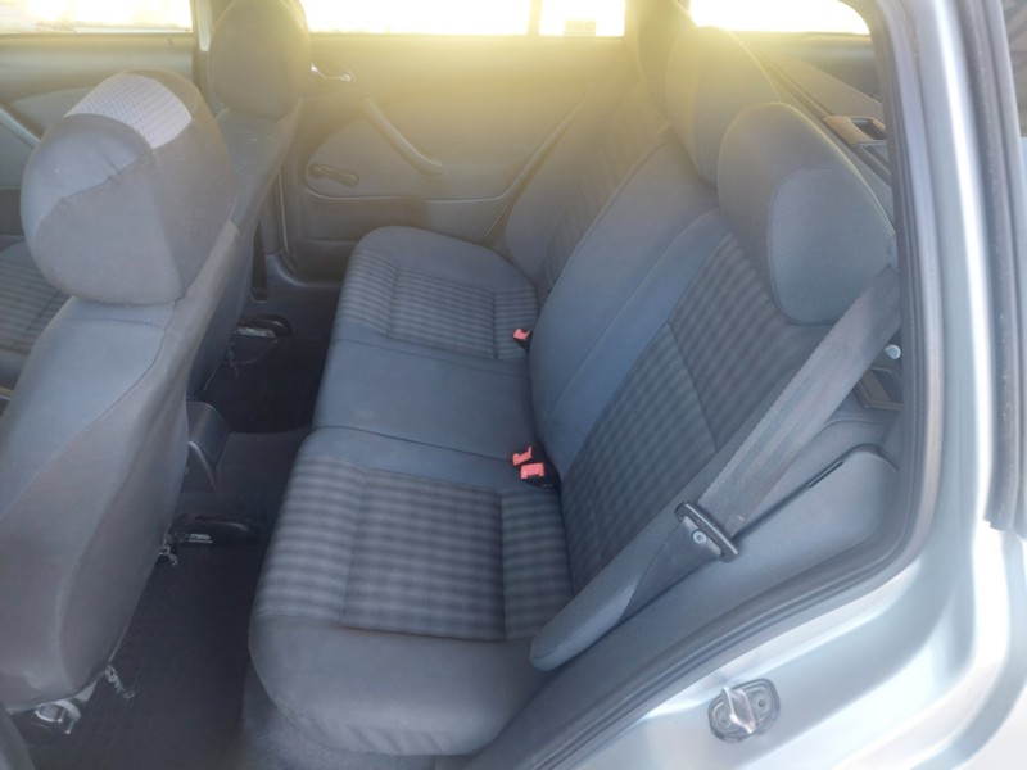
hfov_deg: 69.4
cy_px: 385
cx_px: 514
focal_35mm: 25
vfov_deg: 54.9
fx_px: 742
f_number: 1.8
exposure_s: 1/50
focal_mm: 5.23
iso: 200
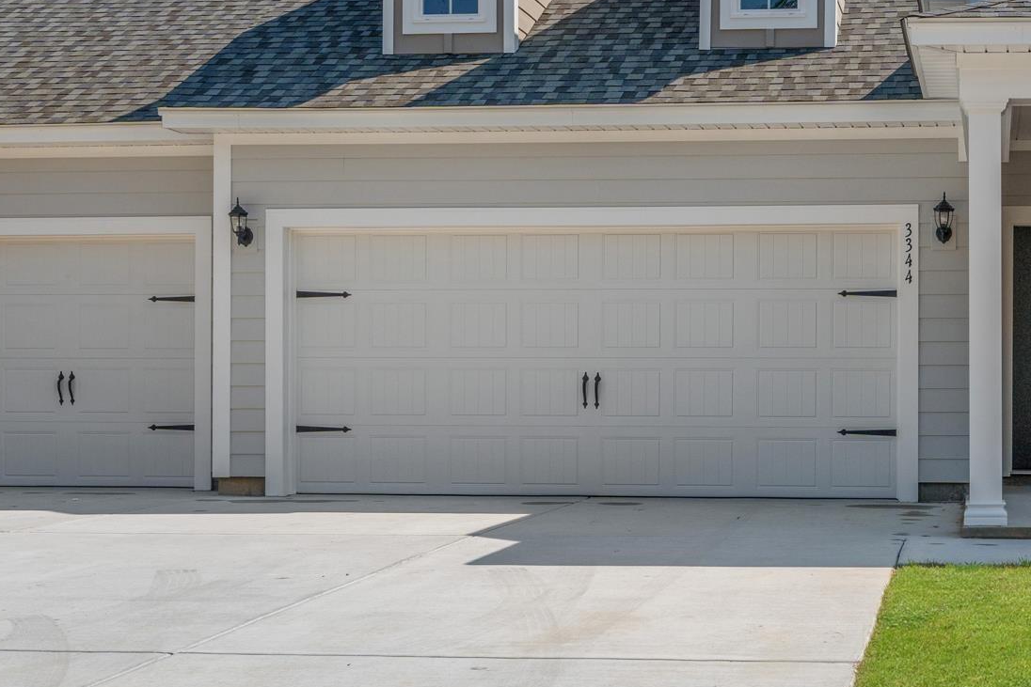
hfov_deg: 33.3
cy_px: 236
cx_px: 837
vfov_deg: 23.2
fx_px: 1665
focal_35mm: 58
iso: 250
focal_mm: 25.5
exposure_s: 1/1000
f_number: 9
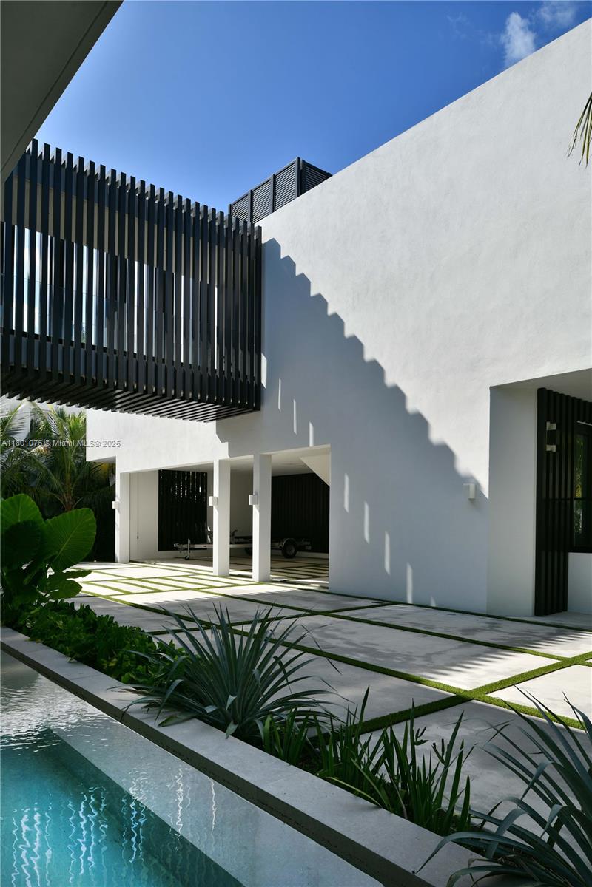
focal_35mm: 24
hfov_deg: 53.1
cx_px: 296
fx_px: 592
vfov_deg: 73.7
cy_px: 444
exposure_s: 1/200
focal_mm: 24
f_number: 11
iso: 100
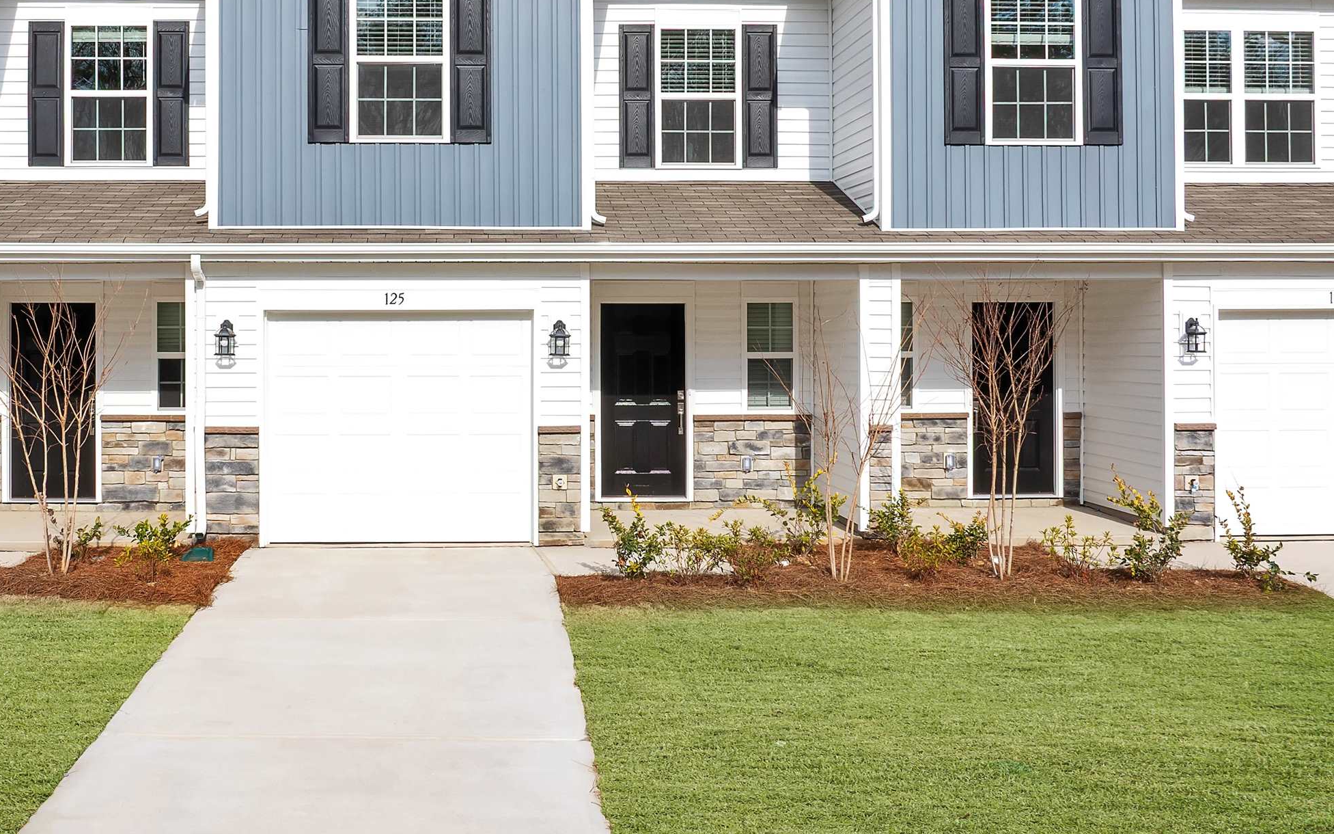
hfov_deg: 48.9
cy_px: 330
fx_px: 1454
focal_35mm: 40
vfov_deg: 31.9
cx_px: 507
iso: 100
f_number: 8
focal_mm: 12.29
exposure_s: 1/640
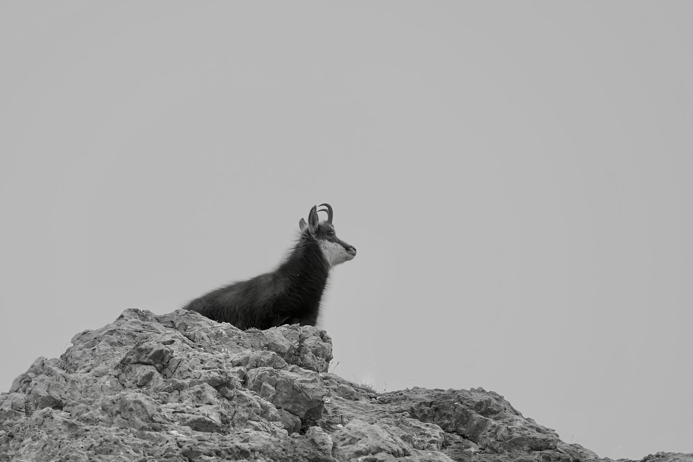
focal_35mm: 803
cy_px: 275
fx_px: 15459
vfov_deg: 1.7
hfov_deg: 2.6
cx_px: 312
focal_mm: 600
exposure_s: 1/640
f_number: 7.1
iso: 450
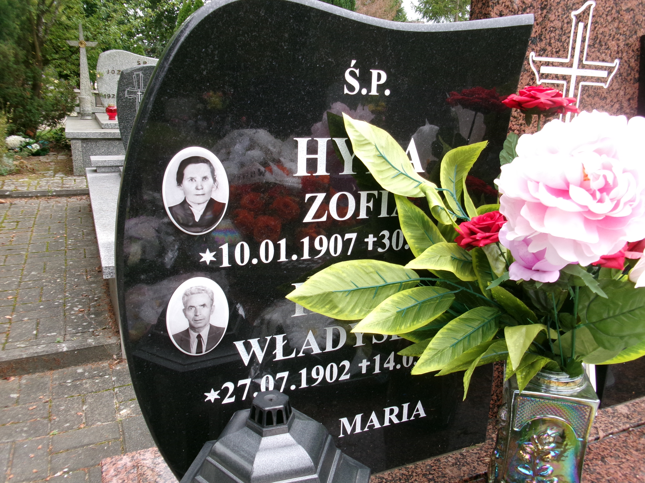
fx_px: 522
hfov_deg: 63.4
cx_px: 322
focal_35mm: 28
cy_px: 242
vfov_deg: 49.7
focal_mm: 5.1
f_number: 3.9
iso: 100
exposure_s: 1/50
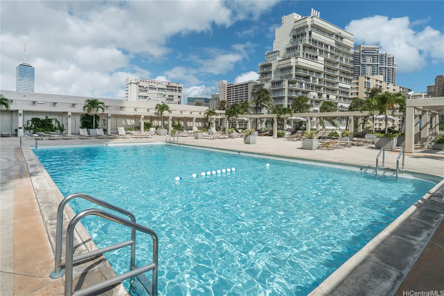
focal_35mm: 16
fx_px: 197
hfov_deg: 96.7
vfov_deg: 73.8
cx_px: 222
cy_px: 148
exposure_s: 1/500
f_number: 8
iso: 200
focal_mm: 16
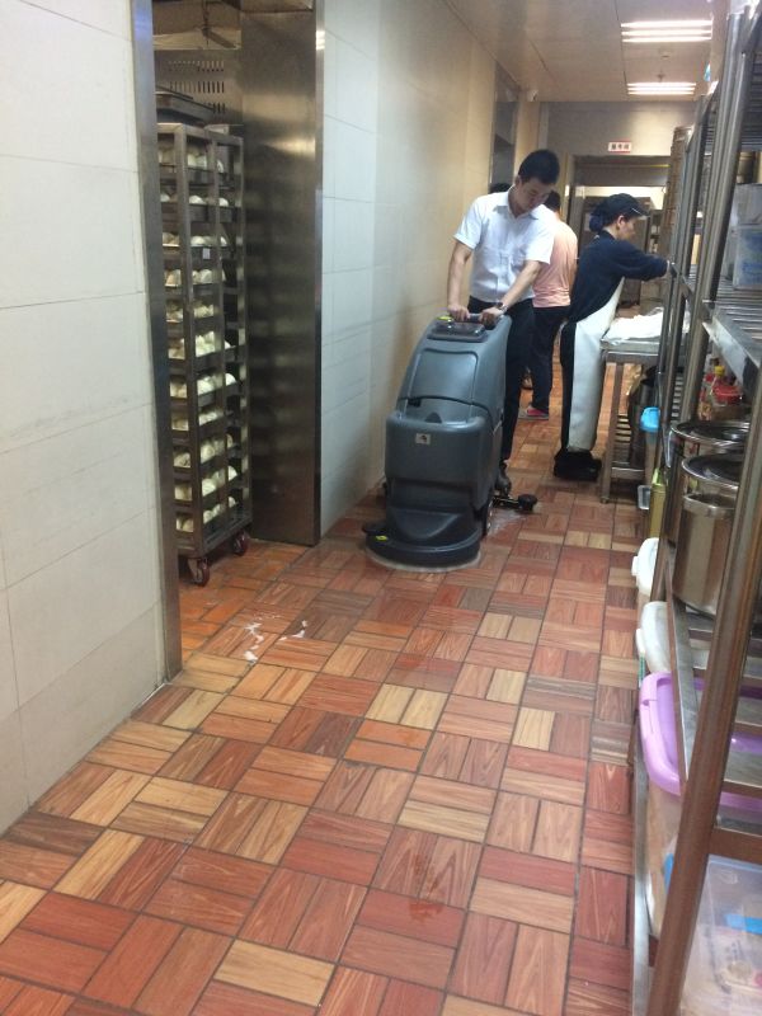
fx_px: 851
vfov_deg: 61.7
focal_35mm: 29
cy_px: 508
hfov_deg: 48.2
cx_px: 381
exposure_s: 1/30
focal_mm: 4.15
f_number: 2.2
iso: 250
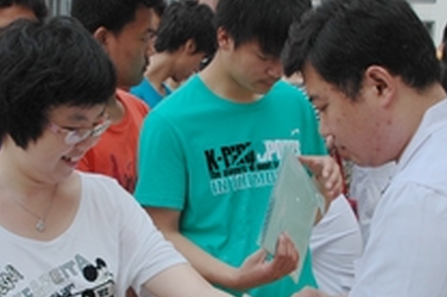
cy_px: 231
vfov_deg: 15.9
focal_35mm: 85
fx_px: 1054
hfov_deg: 23.9
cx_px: 165
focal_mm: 28
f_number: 6.3
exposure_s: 1/160
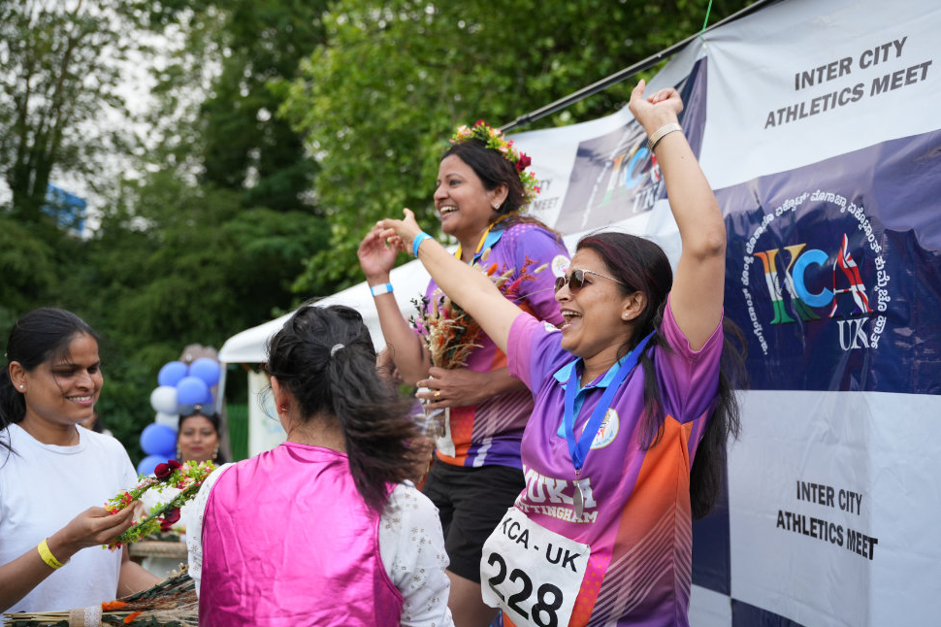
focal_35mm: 39
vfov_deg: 34.1
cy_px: 307
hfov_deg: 49.4
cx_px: 494
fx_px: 1022
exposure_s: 1/400
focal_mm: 37.1
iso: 250
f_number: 2.8
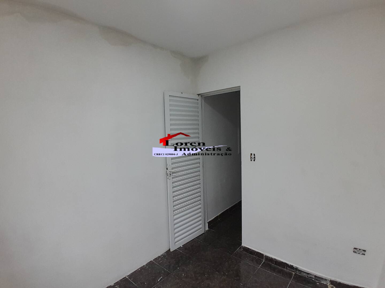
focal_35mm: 17
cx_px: 192
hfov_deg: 91.0
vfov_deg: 74.7
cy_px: 144
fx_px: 189
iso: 64
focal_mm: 1.46
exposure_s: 1/60
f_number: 2.2
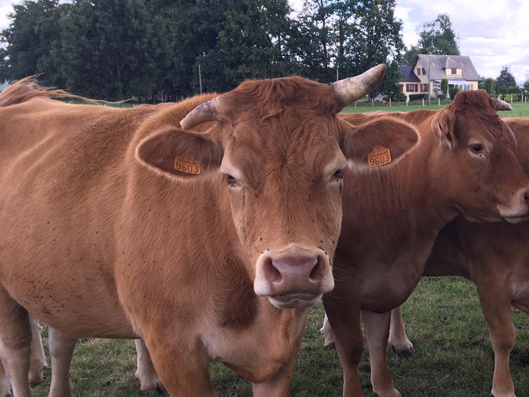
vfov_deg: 27.2
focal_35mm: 53
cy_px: 297
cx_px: 469
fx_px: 810
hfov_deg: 34.3
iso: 25
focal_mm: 4.15
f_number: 2.2
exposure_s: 1/222
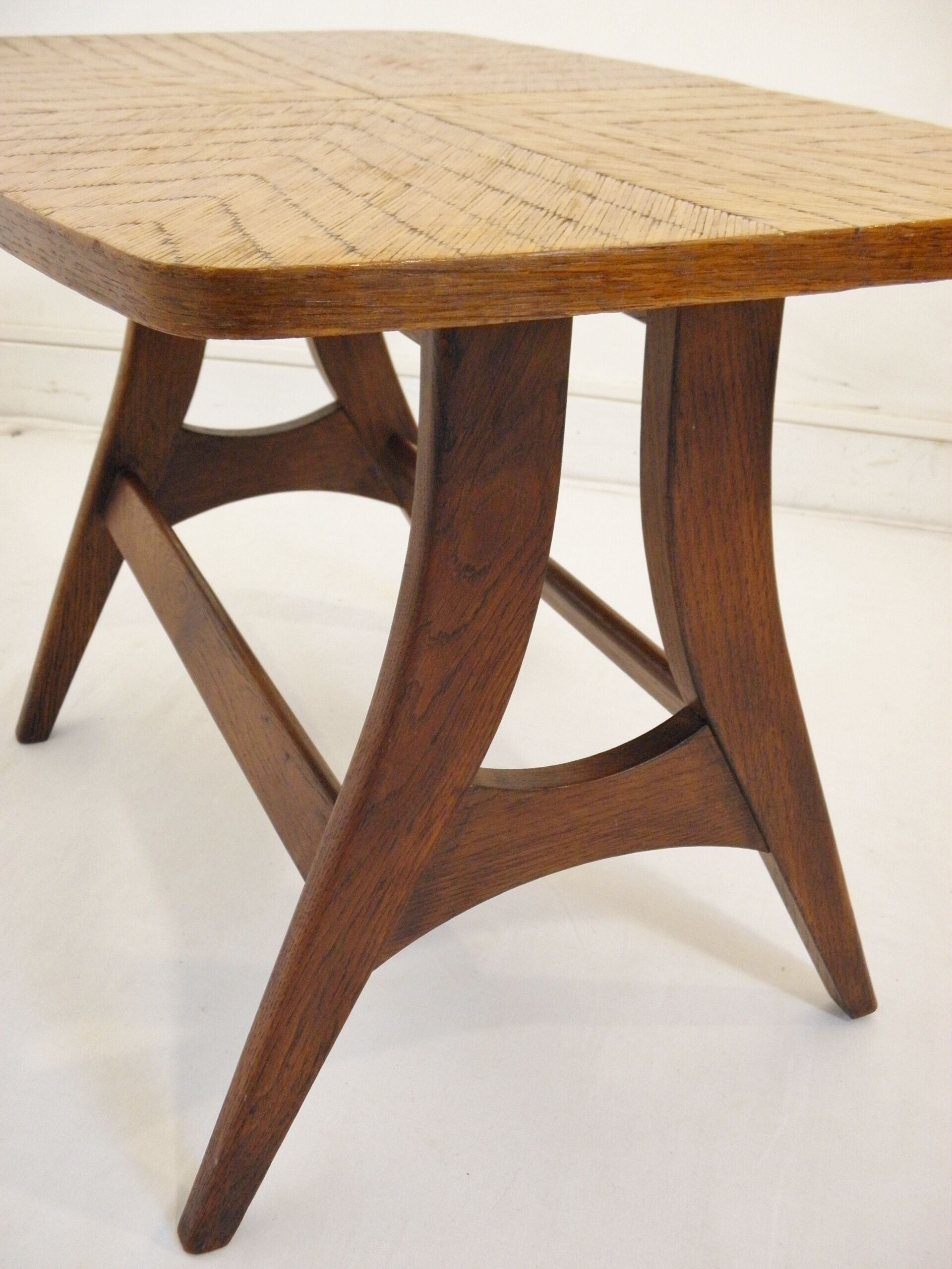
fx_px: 1320
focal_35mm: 36
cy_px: 634
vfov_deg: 51.4
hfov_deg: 39.7
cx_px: 476
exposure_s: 1/20
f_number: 3.7
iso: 200
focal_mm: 6.4
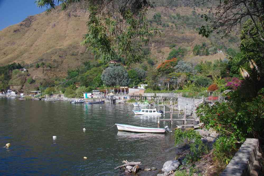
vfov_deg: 38.2
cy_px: 88
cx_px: 132
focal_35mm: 35
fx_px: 254
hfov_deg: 54.9
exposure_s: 1/80
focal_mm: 23.1
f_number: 11
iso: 200
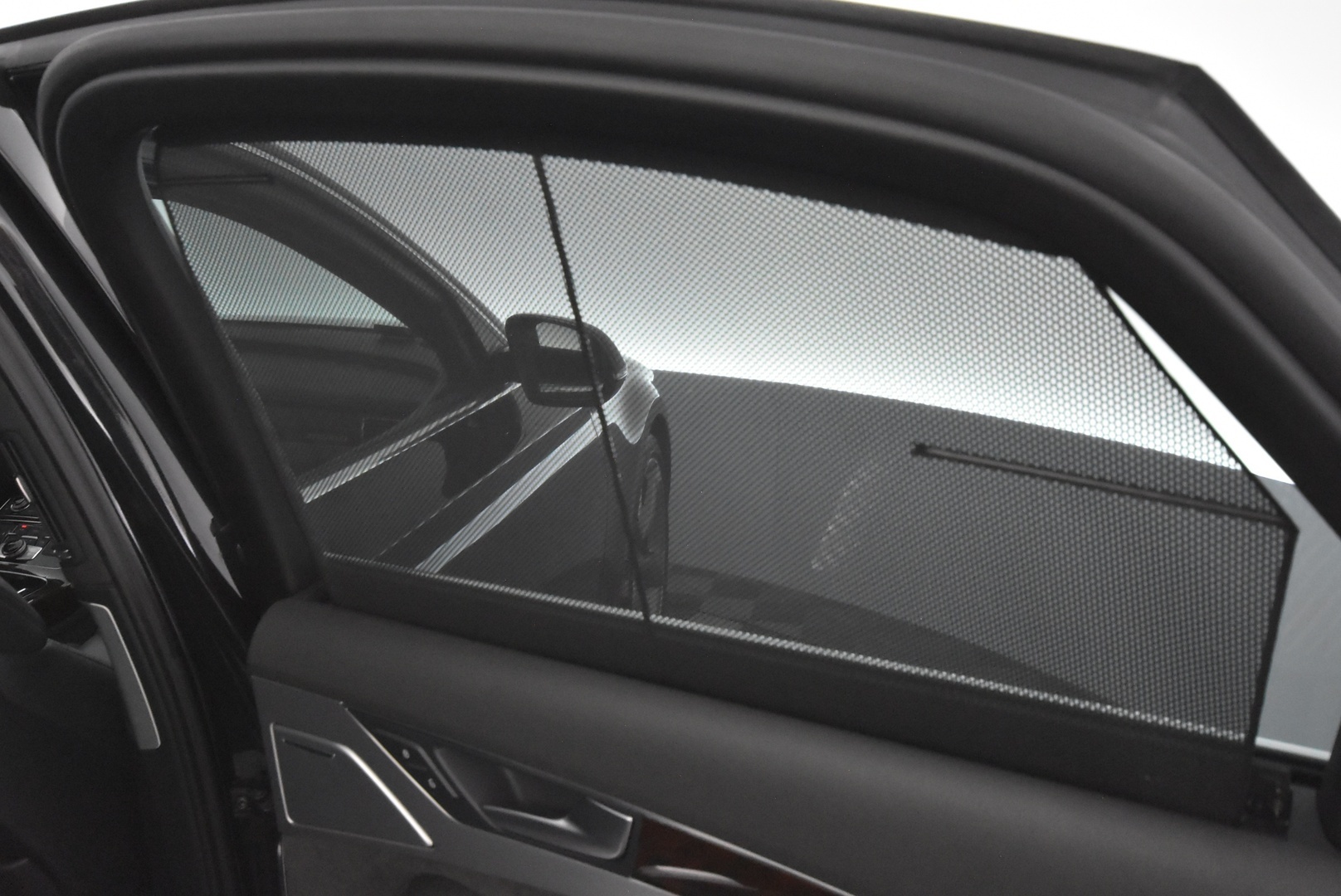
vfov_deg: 43.7
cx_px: 670
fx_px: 1118
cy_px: 448
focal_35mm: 30
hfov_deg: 61.9
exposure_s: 1/60
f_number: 5.6
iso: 6400
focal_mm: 20
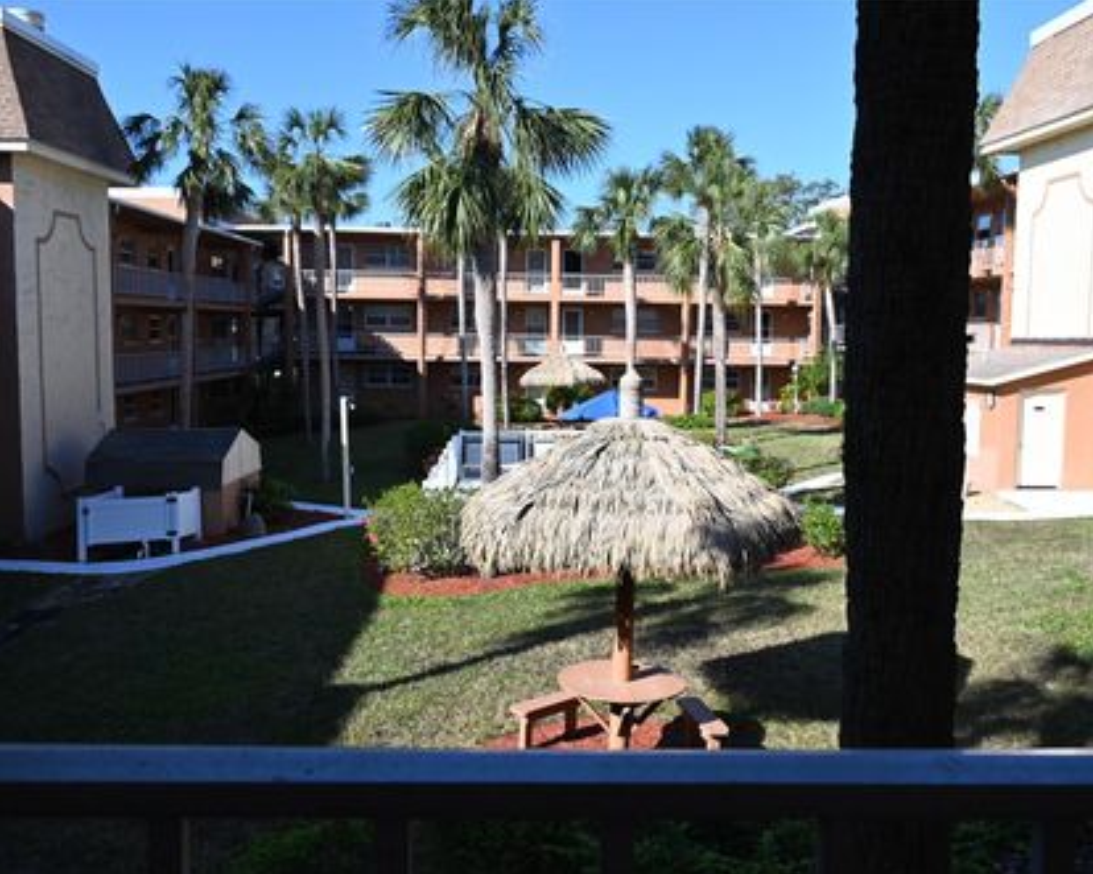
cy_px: 438
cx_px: 573
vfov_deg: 43.3
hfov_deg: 52.8
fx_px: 1100
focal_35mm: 34
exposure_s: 1/320
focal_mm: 20
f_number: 6.3
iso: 100
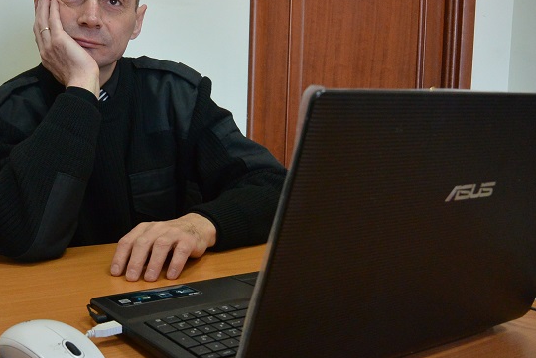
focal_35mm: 43
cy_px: 172
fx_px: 641
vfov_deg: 31.2
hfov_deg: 44.4
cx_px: 157
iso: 560
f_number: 3.5
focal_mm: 11
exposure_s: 1/125
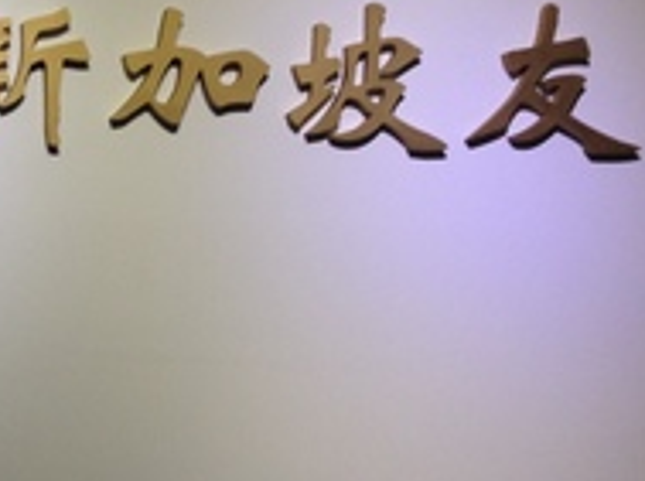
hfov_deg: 16.6
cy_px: 208
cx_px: -201
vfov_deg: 13.2
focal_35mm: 112
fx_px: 2083
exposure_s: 1/20
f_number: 2.4
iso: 50
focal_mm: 4.12
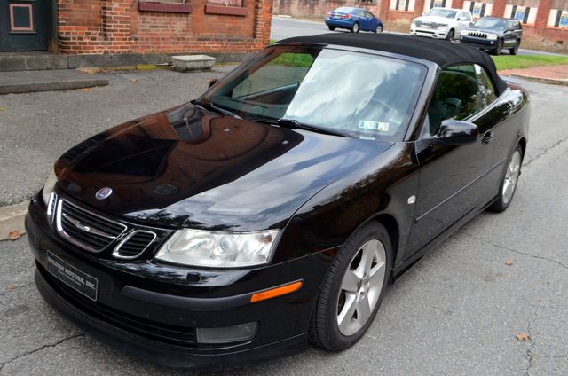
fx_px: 520
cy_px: 188
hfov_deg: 57.3
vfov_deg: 39.8
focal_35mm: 33
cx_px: 284
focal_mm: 22
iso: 200
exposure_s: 1/200
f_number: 7.1
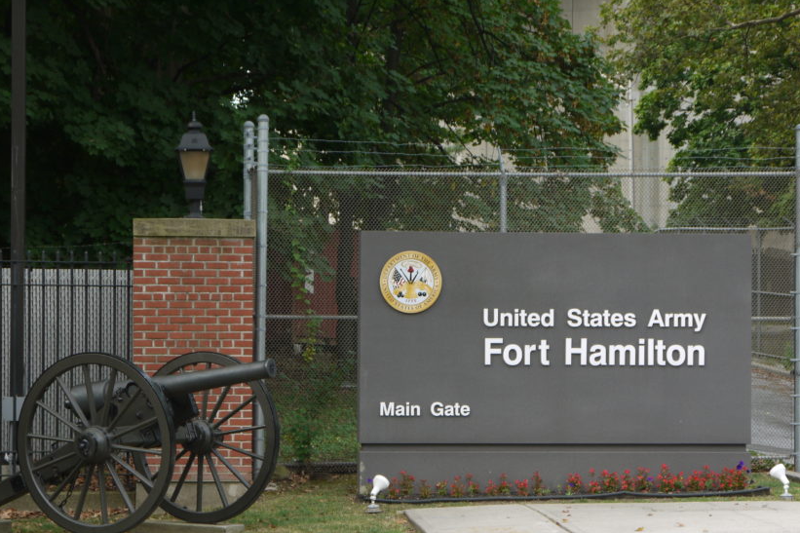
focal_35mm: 109
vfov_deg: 12.5
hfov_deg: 18.8
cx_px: 385
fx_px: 2422
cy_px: 370
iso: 125
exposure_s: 1/80
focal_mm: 42
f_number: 5.6
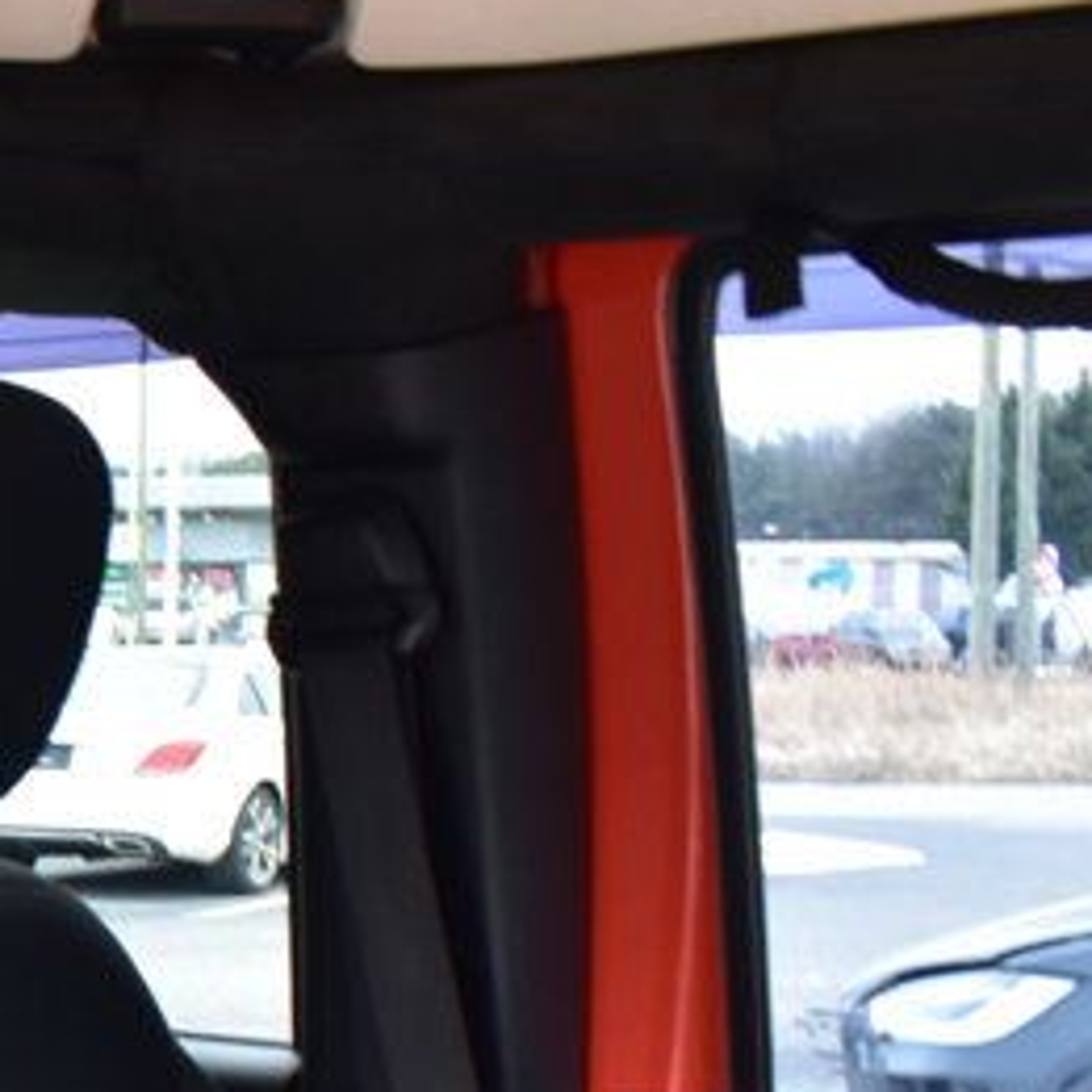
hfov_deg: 16.4
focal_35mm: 90
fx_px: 3212
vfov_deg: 19.0
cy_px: 933
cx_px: -837
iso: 720
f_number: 6.3
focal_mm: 18
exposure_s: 1/15
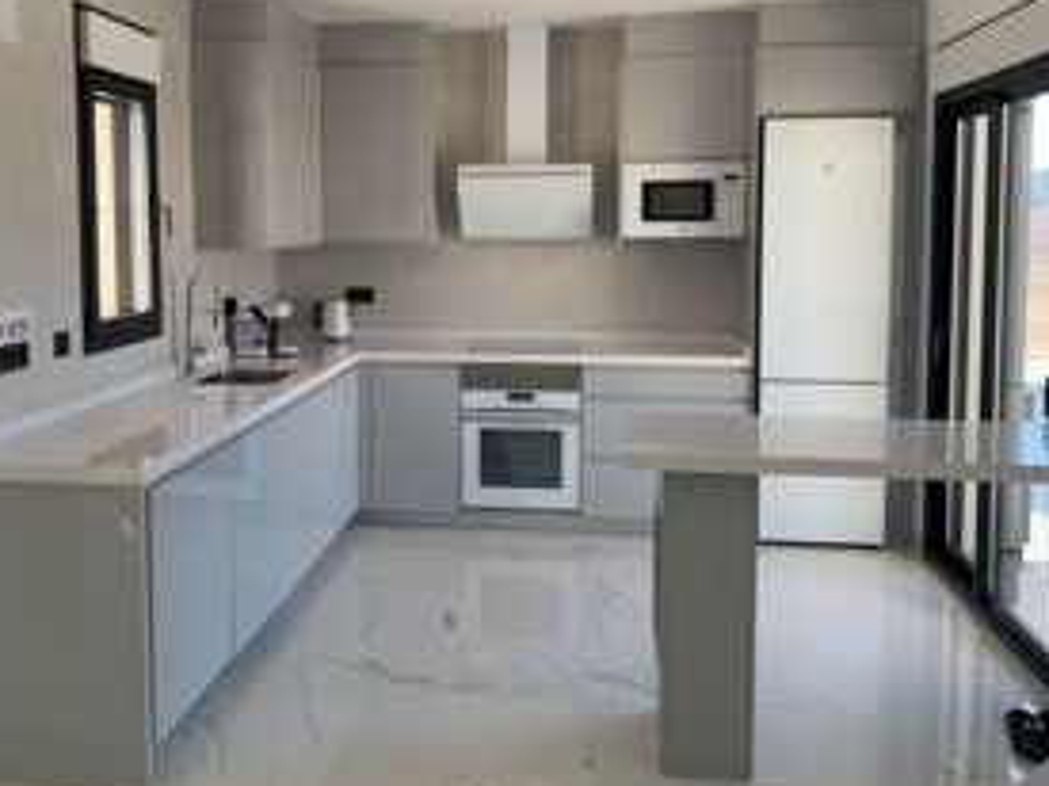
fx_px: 1030
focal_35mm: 34
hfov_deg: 53.9
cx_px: 465
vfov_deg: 41.6
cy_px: 313
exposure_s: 1/122
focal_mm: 4.25
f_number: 1.8
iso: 25
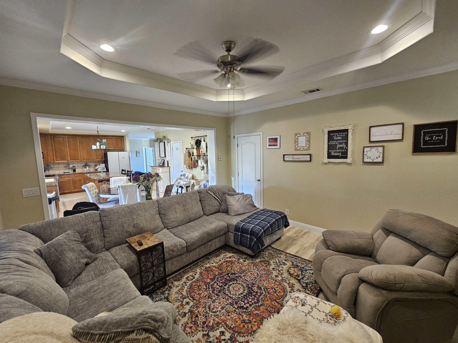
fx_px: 172
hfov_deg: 106.2
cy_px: 172
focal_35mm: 13
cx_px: 229
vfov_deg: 89.9
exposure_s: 1/30
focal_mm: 2.2
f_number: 2.2
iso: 320
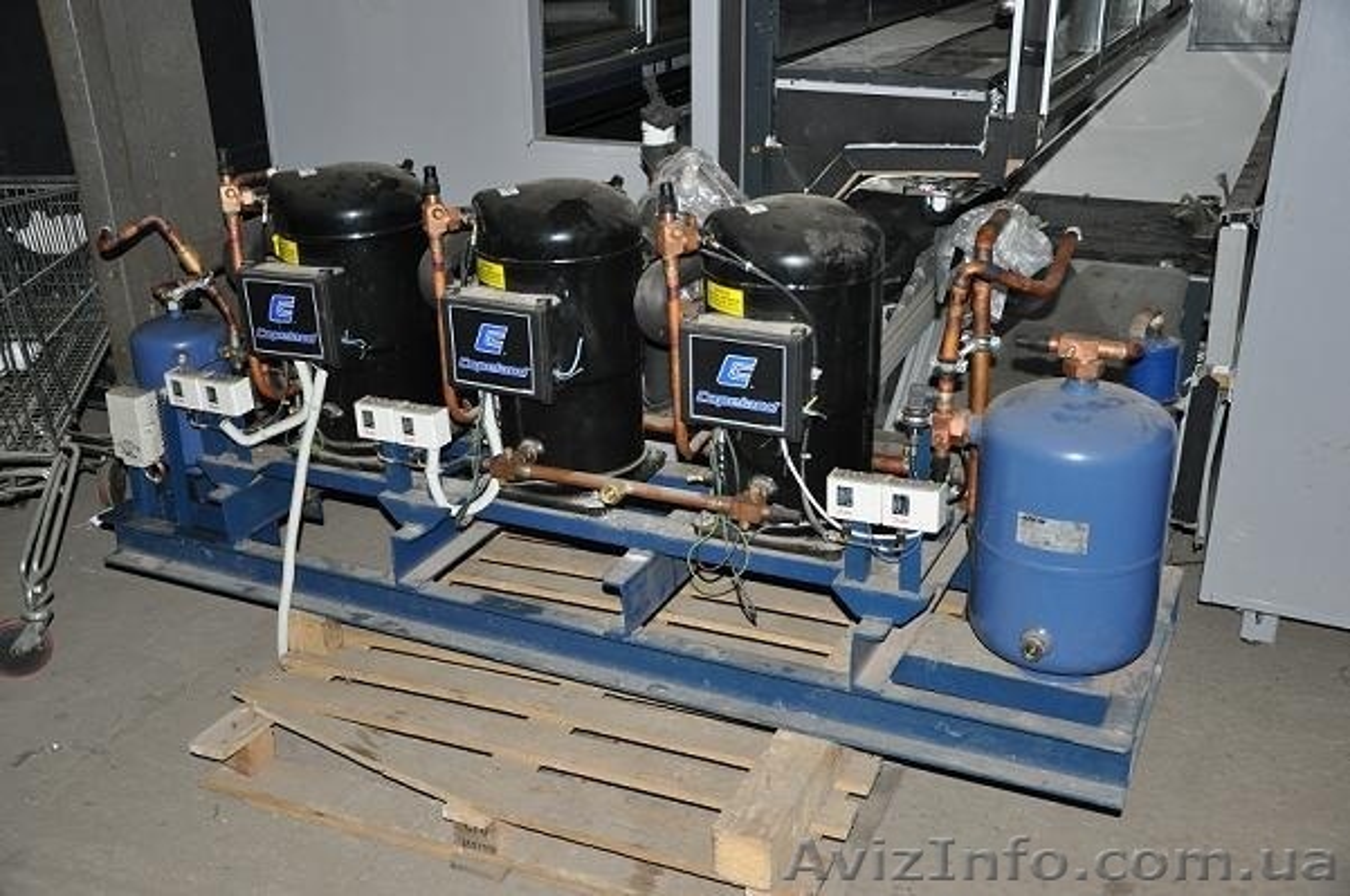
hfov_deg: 53.2
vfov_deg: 36.8
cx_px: 675
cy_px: 448
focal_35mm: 36
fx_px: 1348
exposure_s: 1/60
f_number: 3.8
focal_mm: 24
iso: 800
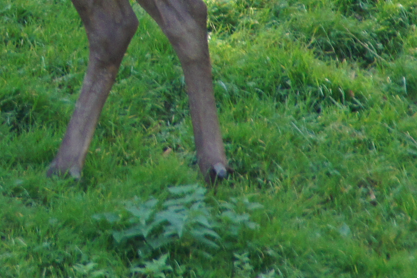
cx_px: -155
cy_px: -176
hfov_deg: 2.6
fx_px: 9192
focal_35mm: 794
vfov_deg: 1.7
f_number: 8
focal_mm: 150
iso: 800
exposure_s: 1/200
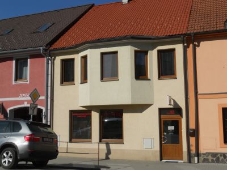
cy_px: 85
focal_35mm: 46
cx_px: 114
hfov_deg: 41.2
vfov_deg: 31.5
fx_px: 302
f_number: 4.3
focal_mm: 8.2
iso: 80
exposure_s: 1/1500
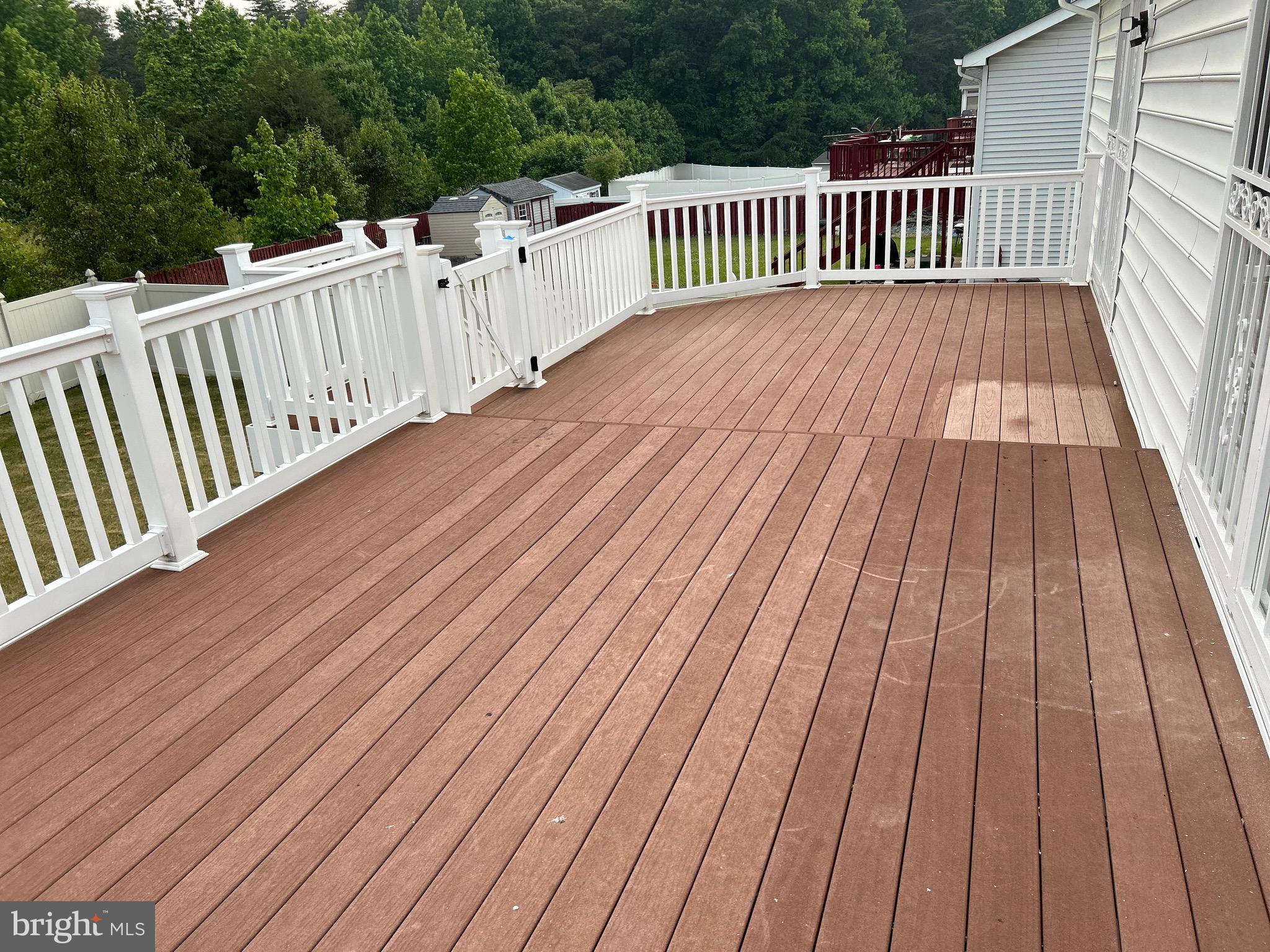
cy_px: 476
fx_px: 954
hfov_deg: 67.3
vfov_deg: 53.1
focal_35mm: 26
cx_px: 635
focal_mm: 5.7
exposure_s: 1/2208
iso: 50
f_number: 1.5
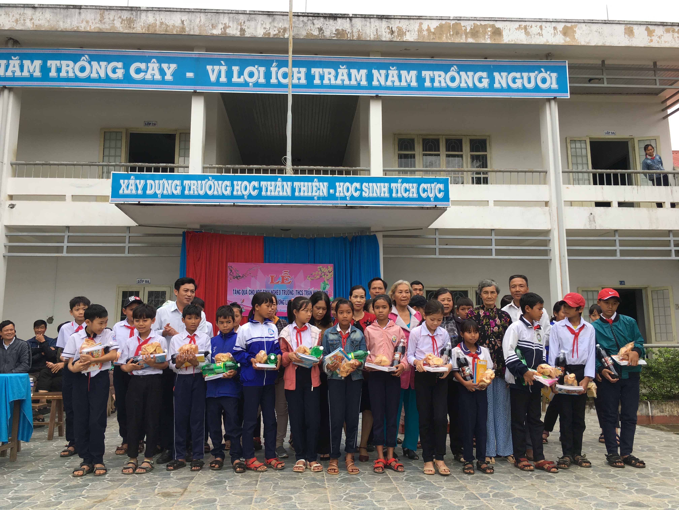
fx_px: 569
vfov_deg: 48.2
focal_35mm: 29
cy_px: 255
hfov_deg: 61.7
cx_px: 340
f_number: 2.2
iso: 25
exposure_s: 1/190
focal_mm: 4.15
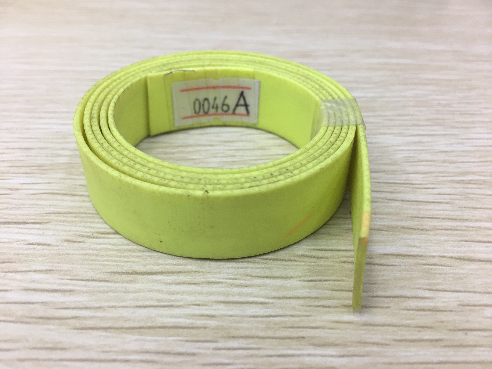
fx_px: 412
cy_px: 184
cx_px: 246
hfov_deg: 61.7
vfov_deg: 48.2
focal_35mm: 29
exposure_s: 1/33
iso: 40
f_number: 2.2
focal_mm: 4.15
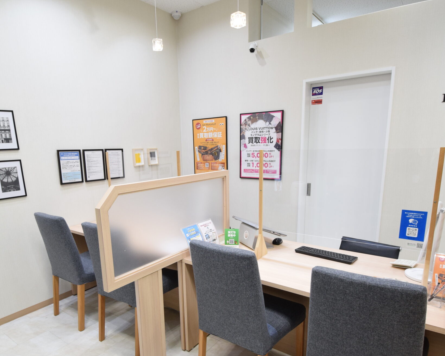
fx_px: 290
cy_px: 217
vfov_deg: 62.5
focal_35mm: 22
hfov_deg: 74.9
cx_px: 204
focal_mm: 10
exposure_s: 1/30
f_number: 8
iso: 800
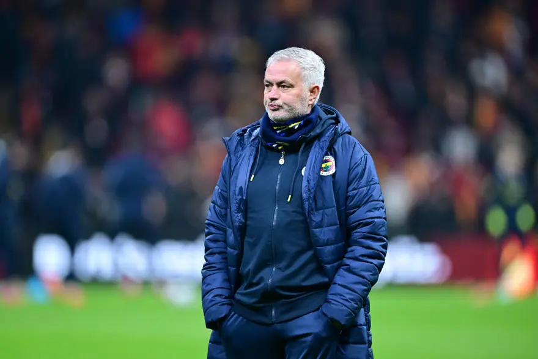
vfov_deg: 3.4
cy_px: 180
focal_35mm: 400
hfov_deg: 5.2
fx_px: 5975
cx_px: 269
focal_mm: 400
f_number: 2.8
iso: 2500
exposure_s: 1/1000
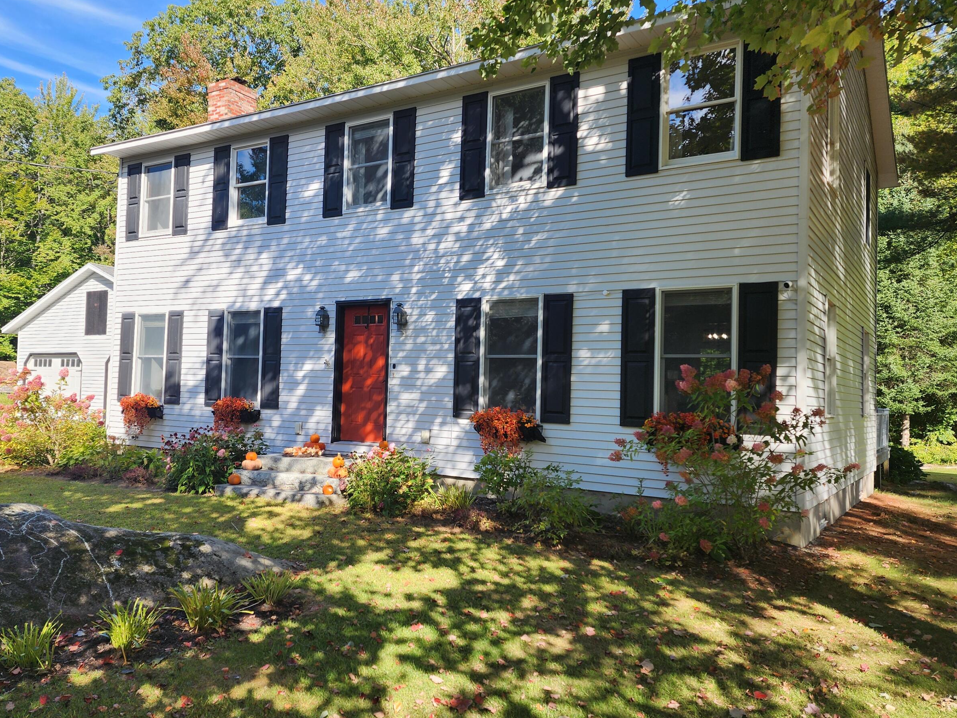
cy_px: 363
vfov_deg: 48.2
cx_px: 420
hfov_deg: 61.5
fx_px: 802
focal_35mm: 29
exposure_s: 1/350
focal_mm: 6.4
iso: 12
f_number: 1.8
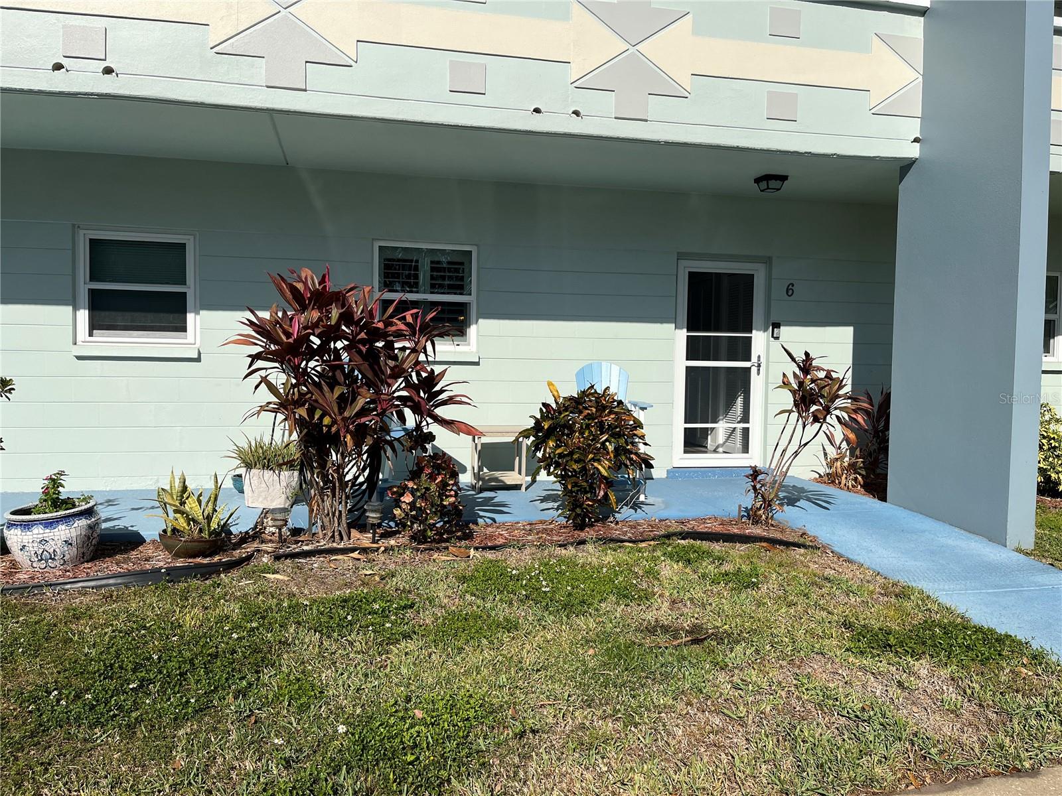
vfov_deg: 53.1
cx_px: 531
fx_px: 798
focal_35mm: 26
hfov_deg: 67.3
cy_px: 398
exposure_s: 1/6897
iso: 50
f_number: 1.6
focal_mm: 5.1
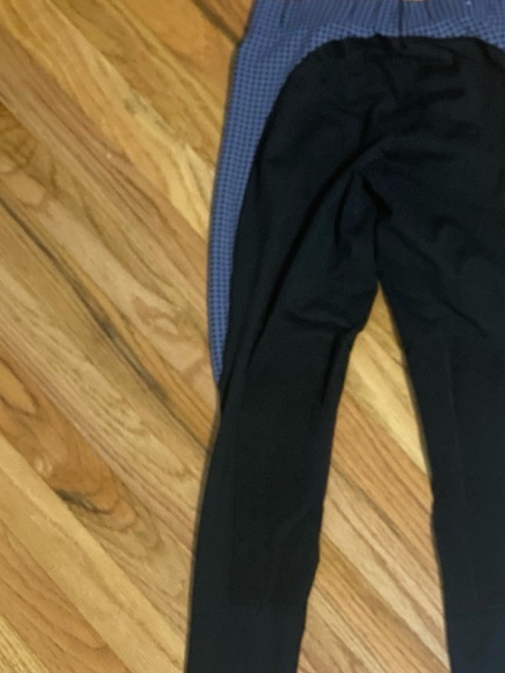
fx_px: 1556
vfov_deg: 24.4
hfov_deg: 18.4
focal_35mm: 80
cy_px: 355
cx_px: 354
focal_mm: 6
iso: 500
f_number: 2
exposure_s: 1/24
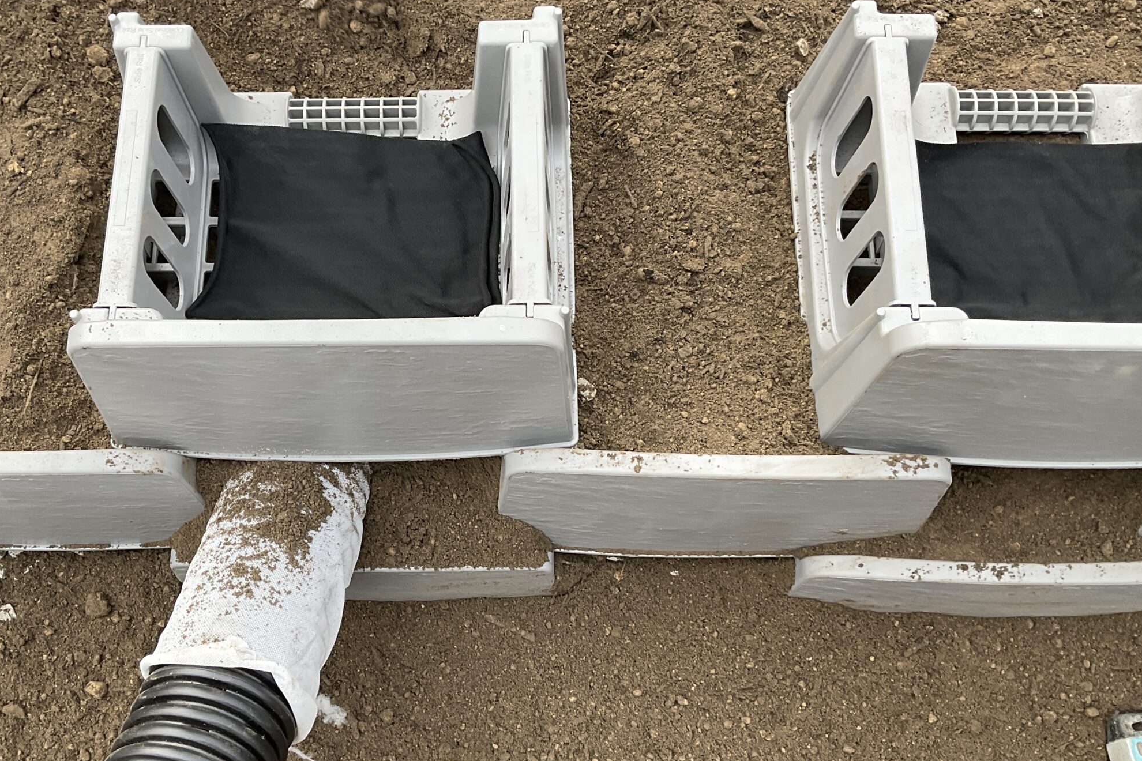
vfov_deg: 34.2
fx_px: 1237
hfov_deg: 49.3
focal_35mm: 39
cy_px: 399
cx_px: 468
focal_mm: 3
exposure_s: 1/122
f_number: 1.8
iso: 32
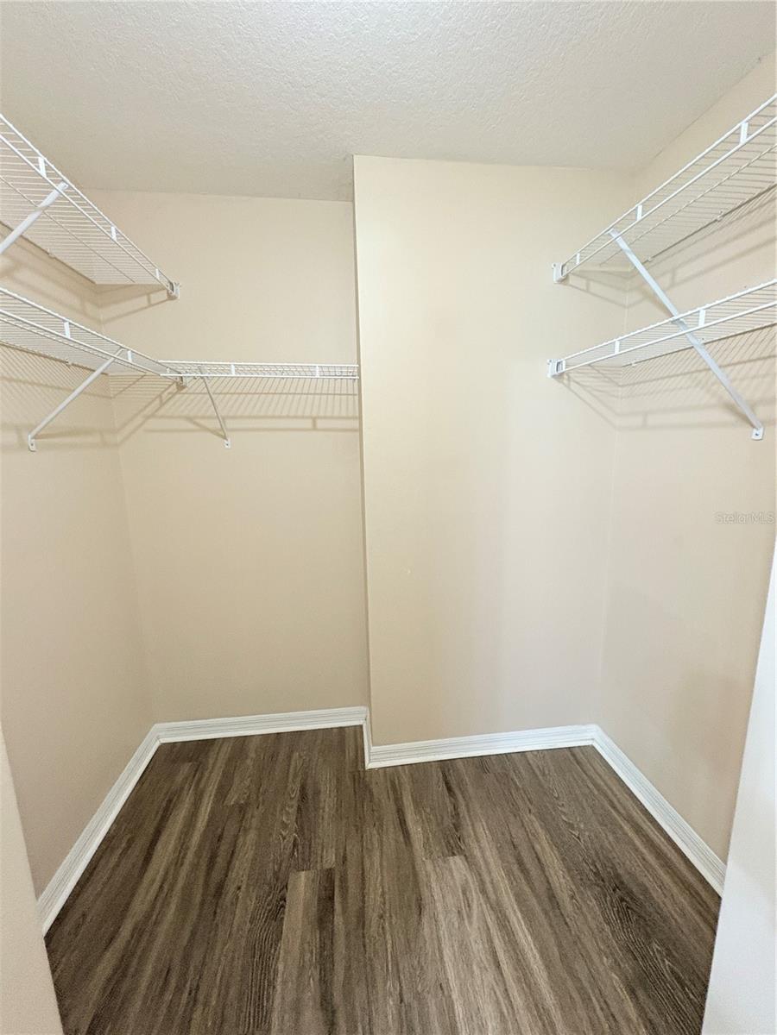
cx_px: 388
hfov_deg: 85.7
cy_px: 518
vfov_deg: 102.1
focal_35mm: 14
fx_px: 419
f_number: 2.2
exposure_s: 1/60
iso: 400
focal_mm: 2.22
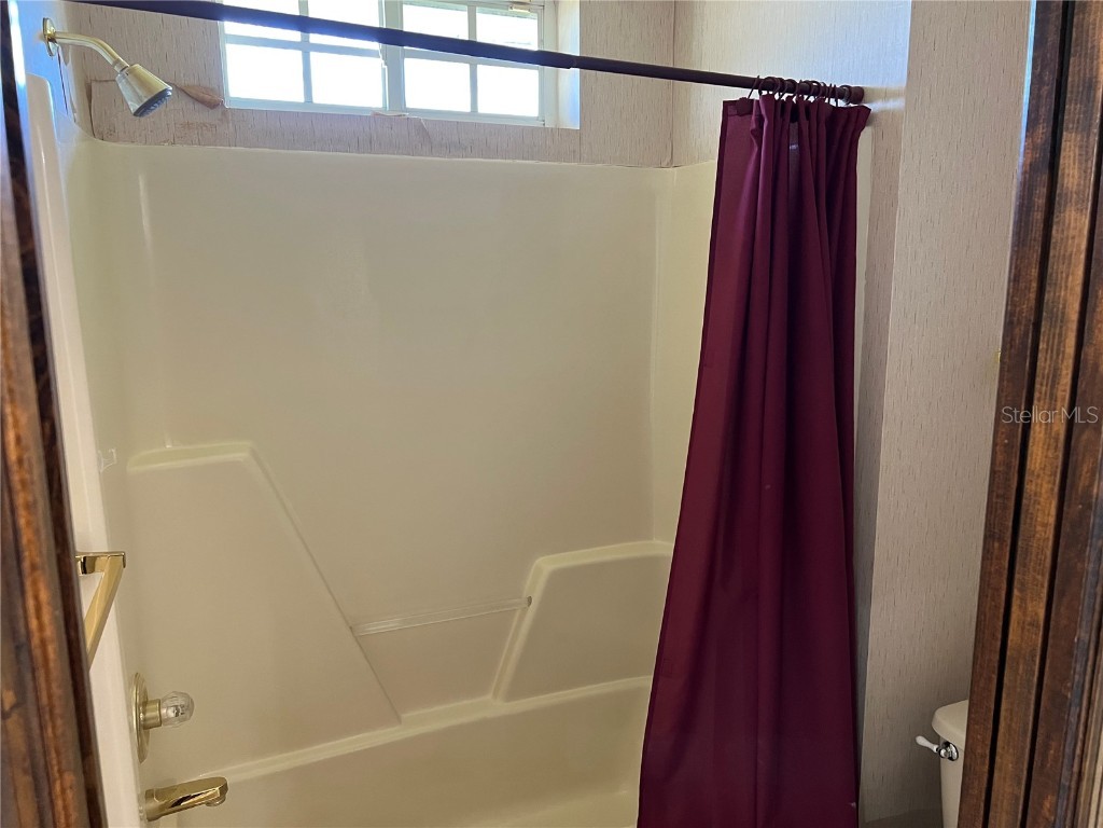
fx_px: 828
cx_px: 552
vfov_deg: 53.1
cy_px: 414
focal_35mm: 26
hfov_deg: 67.3
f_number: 1.5
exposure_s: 1/60
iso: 320
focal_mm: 5.7
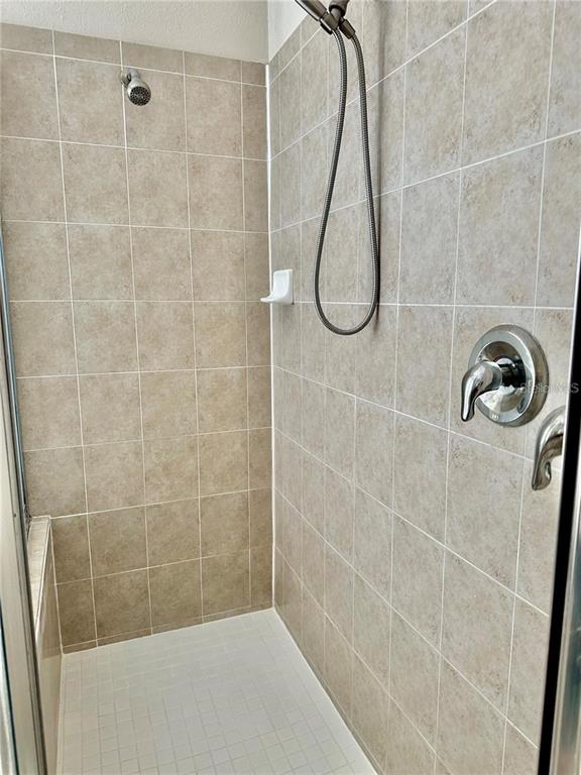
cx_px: 290
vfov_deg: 71.6
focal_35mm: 24
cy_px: 388
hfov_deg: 56.8
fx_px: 537
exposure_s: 1/60
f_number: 1.78
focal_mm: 6.86
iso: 160
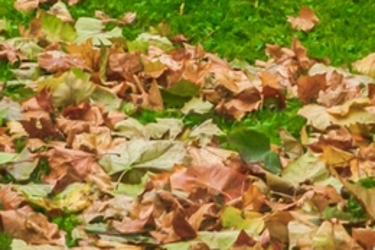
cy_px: -512
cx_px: 30
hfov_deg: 8.7
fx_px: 2467
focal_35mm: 237
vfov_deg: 5.4
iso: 200
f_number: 8
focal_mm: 38
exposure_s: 1/160
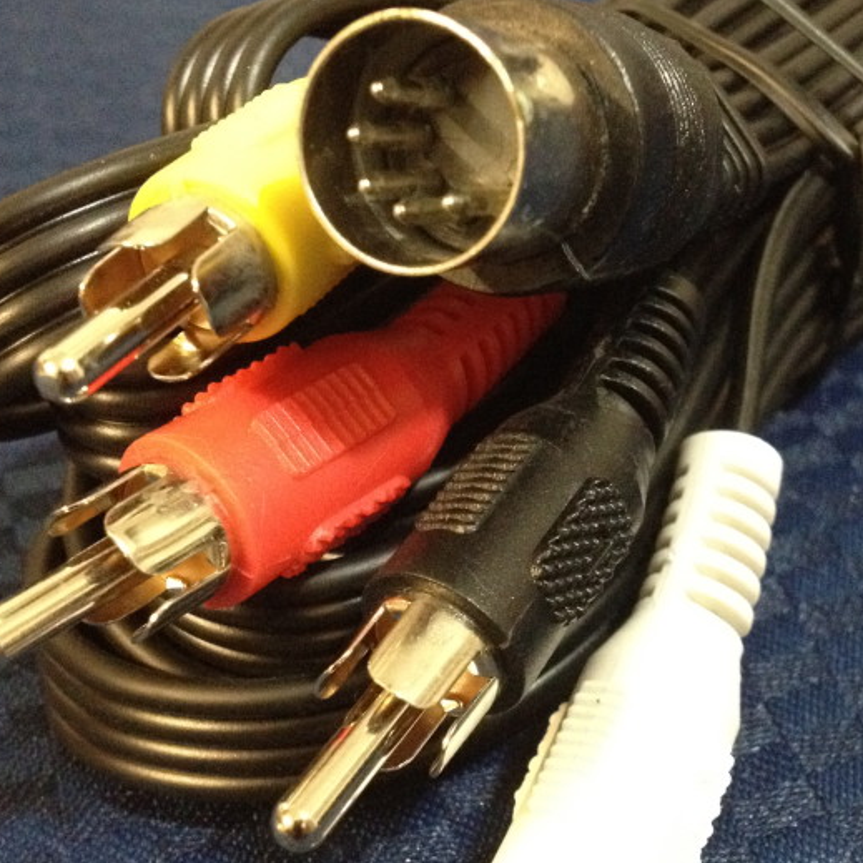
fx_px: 1721
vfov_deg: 28.2
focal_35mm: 61
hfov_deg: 28.0
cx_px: 560
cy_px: 437
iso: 500
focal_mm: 4.28
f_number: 2.4
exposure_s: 1/17
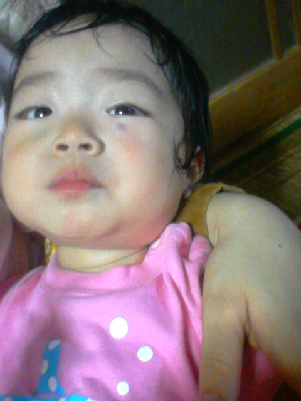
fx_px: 336
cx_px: 150
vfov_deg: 61.7
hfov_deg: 48.2
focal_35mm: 29
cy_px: 200
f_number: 2.8
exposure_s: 1/11.8
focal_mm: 1.5
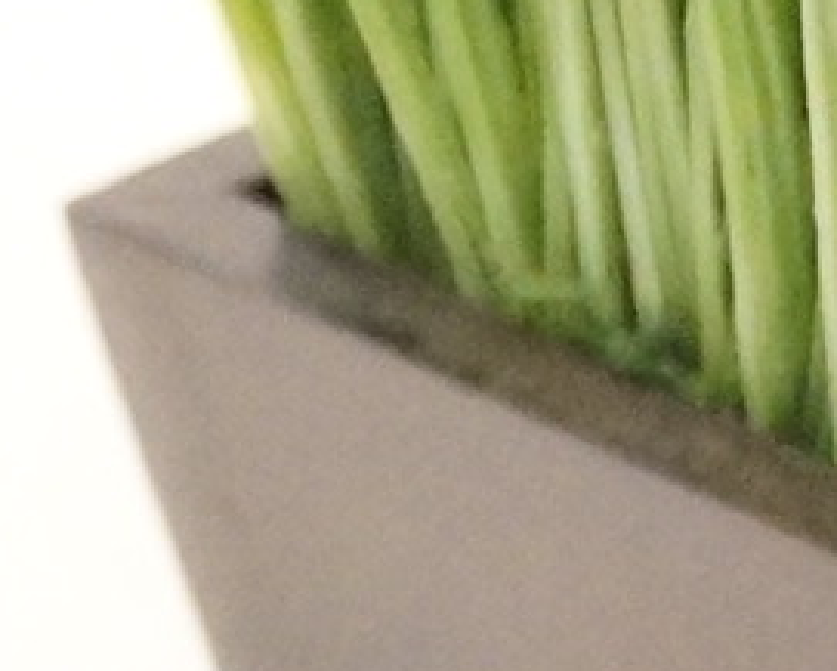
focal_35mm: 508
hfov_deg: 3.6
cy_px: -782
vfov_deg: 3.0
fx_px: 12589
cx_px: 3200
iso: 3200
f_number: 5
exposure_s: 1/30
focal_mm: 40
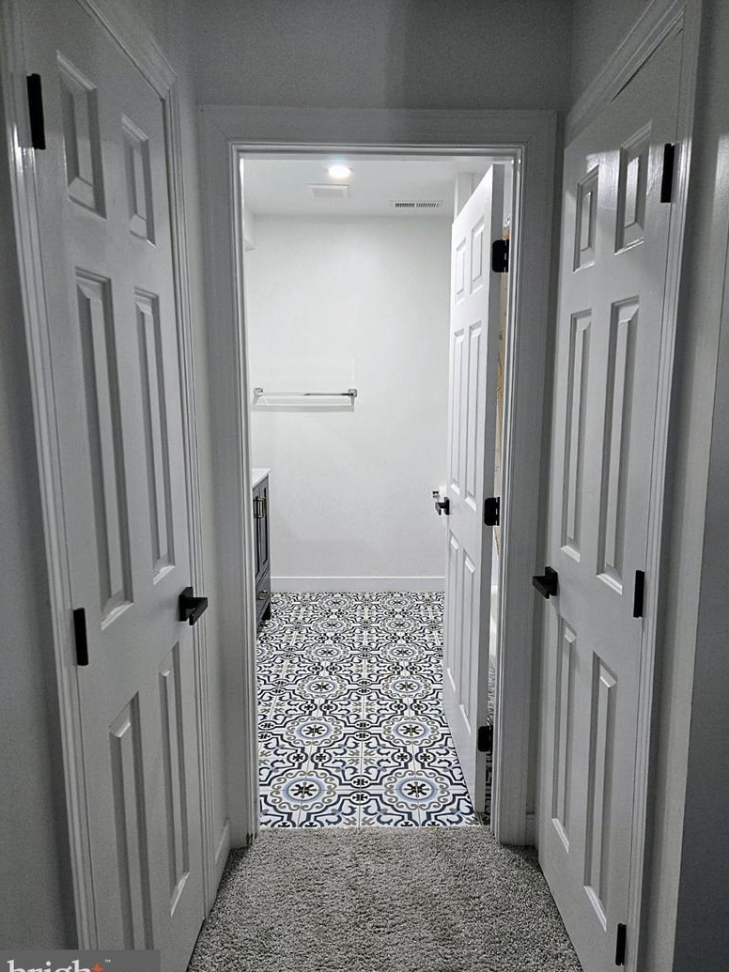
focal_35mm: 24
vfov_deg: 71.6
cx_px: 376
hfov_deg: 56.8
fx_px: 674
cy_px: 497
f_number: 1.8
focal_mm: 5.4
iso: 320
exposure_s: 1/120
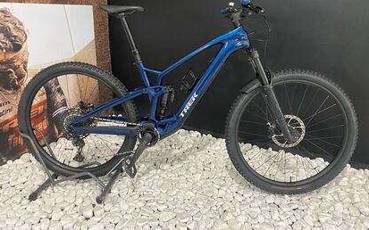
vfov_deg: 44.3
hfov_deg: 66.5
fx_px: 282
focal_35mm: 28
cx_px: 186
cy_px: 90
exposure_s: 1/50
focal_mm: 4.25
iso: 400
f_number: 1.8
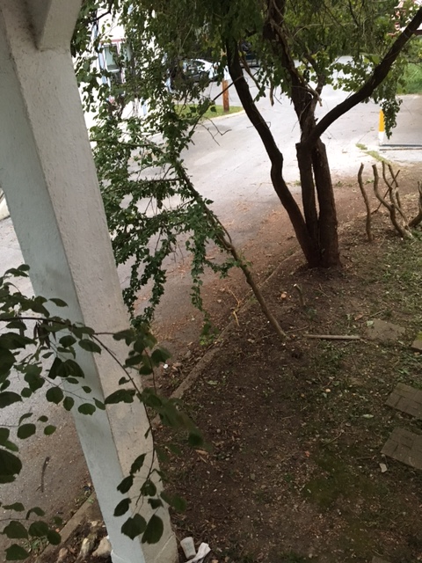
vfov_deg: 61.7
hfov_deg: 48.2
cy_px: 282
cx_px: 211
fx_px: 471
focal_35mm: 29
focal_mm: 4.15
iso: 200
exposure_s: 1/15
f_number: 2.2
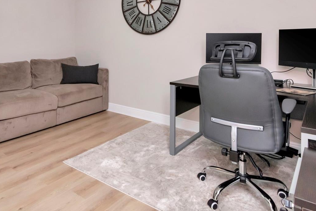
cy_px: 50
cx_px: 110
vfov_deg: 47.8
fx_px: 226
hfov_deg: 68.3
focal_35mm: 26
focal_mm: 11
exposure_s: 1/200
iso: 1250
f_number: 9
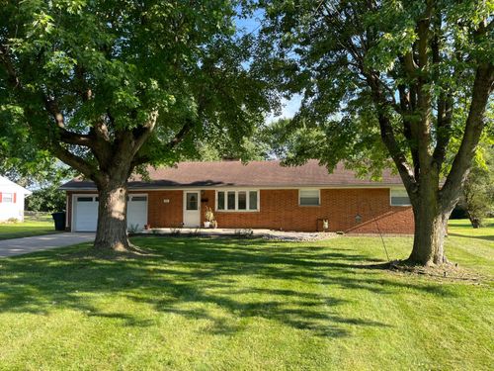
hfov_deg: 67.3
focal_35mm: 26
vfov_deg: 53.1
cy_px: 186
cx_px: 247
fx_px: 371
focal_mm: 5.1
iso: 50
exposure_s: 1/537
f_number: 1.6
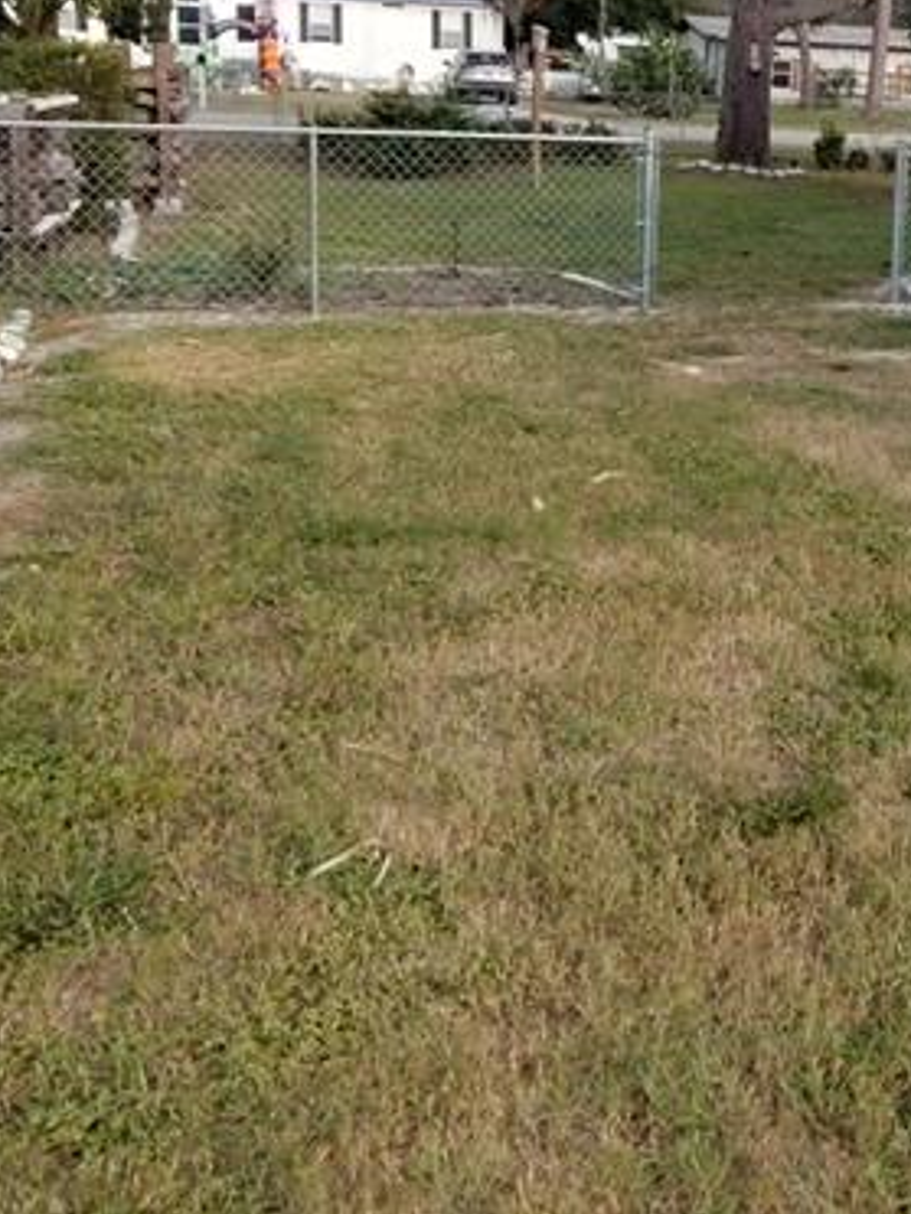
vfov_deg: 41.4
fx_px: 1544
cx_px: 931
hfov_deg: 30.4
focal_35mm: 44
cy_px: 277
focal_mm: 1.66
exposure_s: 1/560
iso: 100
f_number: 2.2
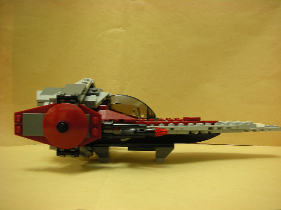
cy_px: 105
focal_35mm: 35
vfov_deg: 40.7
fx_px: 284
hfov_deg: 52.6
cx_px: 140
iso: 91
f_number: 3
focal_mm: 5.8
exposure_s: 1/3.9
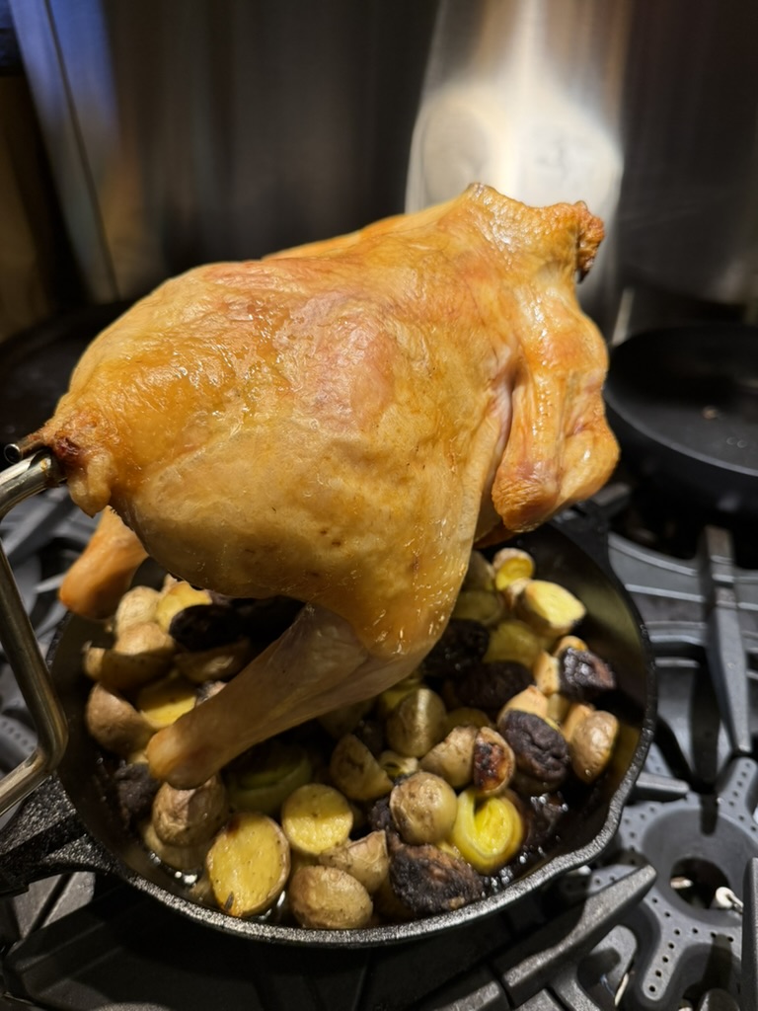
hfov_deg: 56.8
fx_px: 701
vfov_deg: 71.6
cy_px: 506
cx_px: 379
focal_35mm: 24
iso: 200
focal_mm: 6.76
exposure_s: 1/121
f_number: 1.78
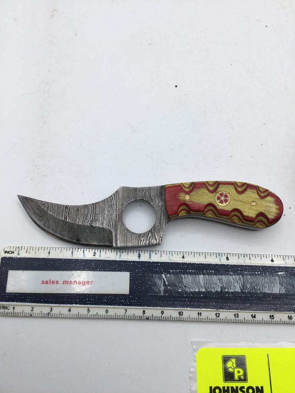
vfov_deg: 58.4
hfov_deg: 45.4
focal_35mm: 31
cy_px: 196
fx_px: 352
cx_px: 148
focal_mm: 3.3
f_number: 2.4
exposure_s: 1/120
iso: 25
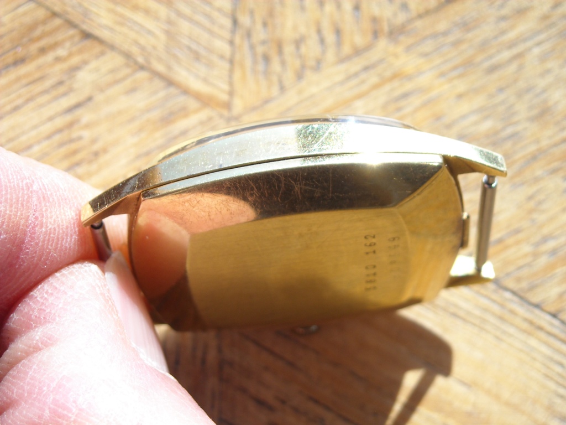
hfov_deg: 18.7
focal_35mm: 105
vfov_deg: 14.1
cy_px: 212
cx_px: 283
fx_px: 1717
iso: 64
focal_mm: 17.1
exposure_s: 1/168
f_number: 4.7
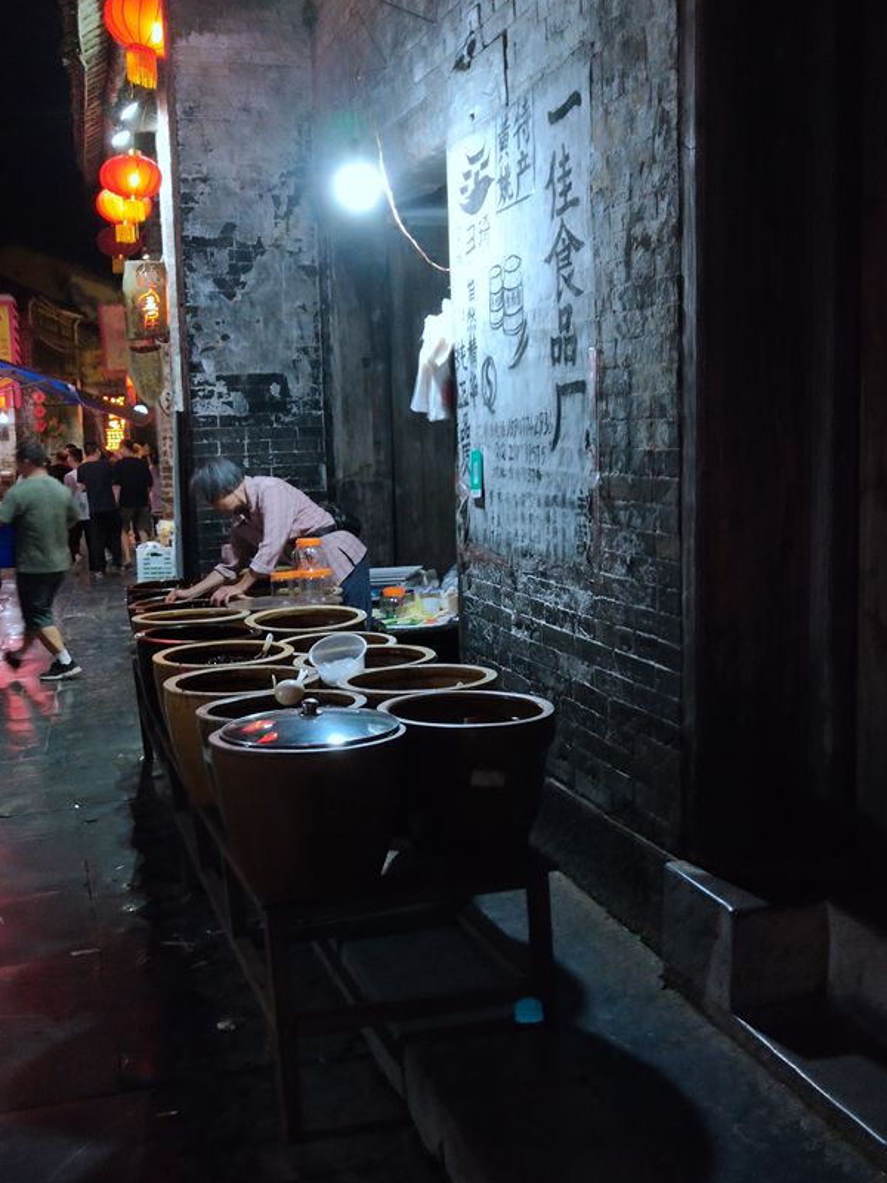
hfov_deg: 32.2
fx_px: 1537
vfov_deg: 42.1
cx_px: 446
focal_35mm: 45
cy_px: 612
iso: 408
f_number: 1.8
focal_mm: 3.95
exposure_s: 1/33.3
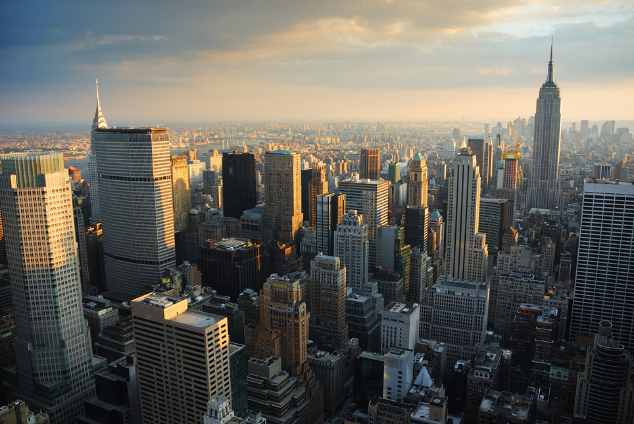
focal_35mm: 28
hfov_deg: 65.4
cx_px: 322
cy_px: 213
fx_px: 494
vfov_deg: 46.5
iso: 100
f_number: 3.5
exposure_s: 1/60
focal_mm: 18
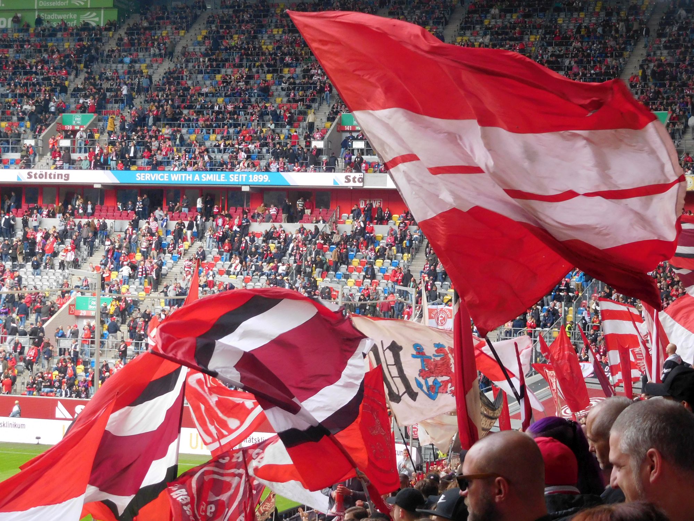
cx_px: 347
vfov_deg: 18.4
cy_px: 260
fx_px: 1604
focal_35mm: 80
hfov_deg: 24.4
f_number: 4.6
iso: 400
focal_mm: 14.3
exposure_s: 1/200
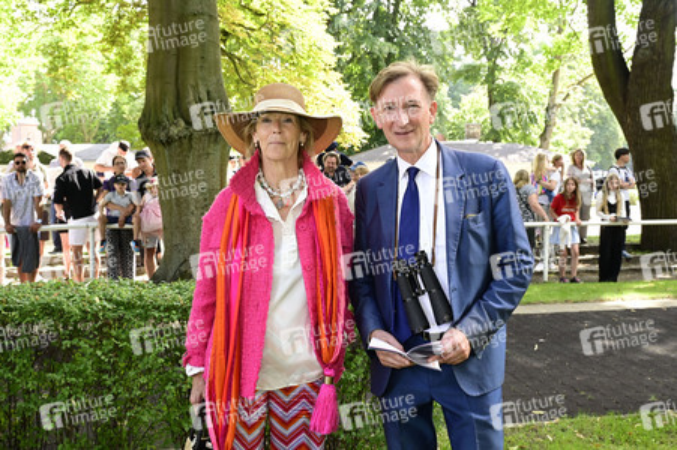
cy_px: 225
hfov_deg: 48.5
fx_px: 752
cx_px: 338
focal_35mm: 40
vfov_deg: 33.4
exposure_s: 1/200
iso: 2000
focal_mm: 40
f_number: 8
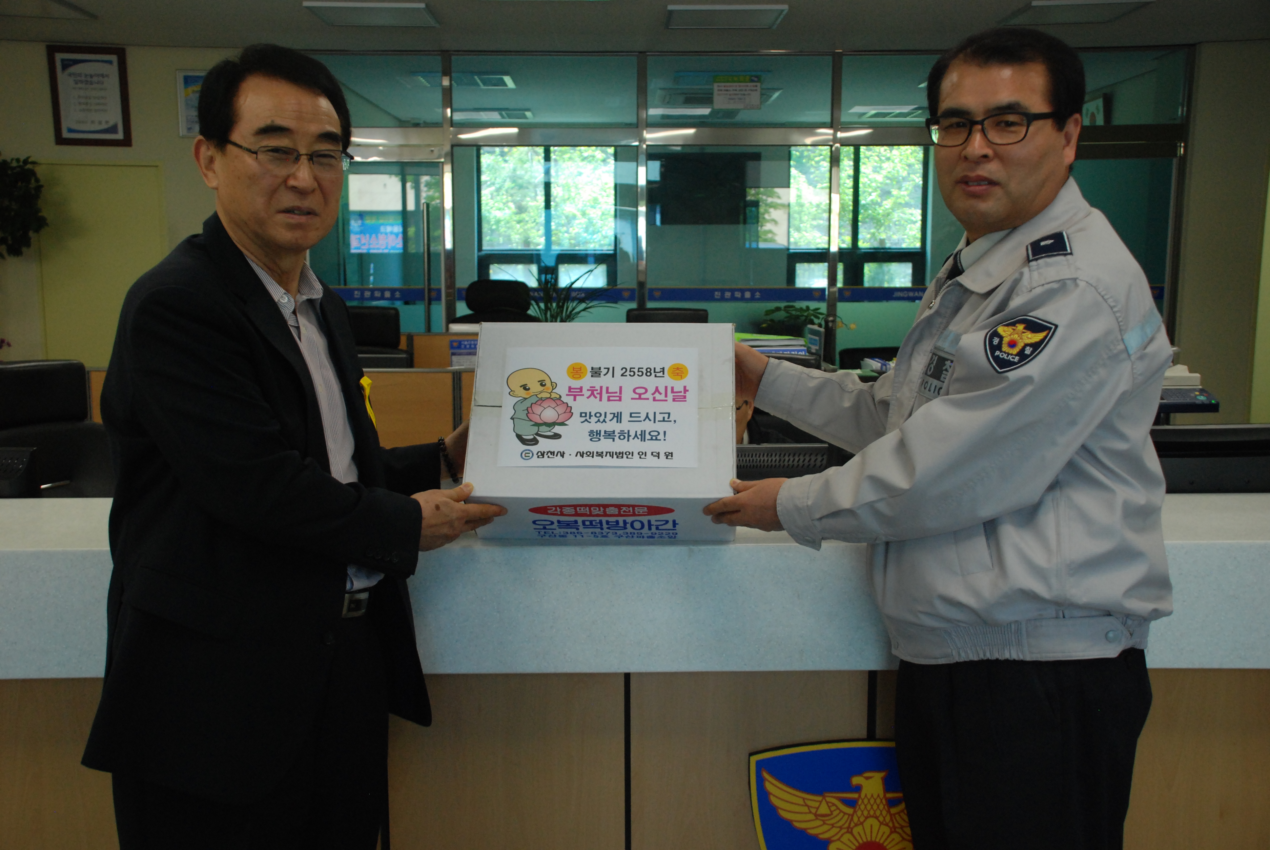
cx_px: 635
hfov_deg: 49.5
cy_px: 425
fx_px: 1377
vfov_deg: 34.3
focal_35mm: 39
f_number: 5.6
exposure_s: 1/125
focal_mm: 26
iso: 800
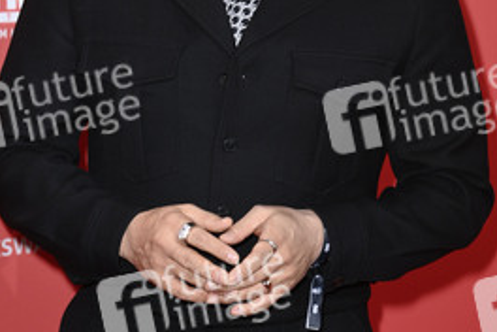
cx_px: 248
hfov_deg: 11.1
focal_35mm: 185
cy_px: 15
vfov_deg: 7.4
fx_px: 2554
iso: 1000
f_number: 5.6
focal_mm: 122
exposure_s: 1/250
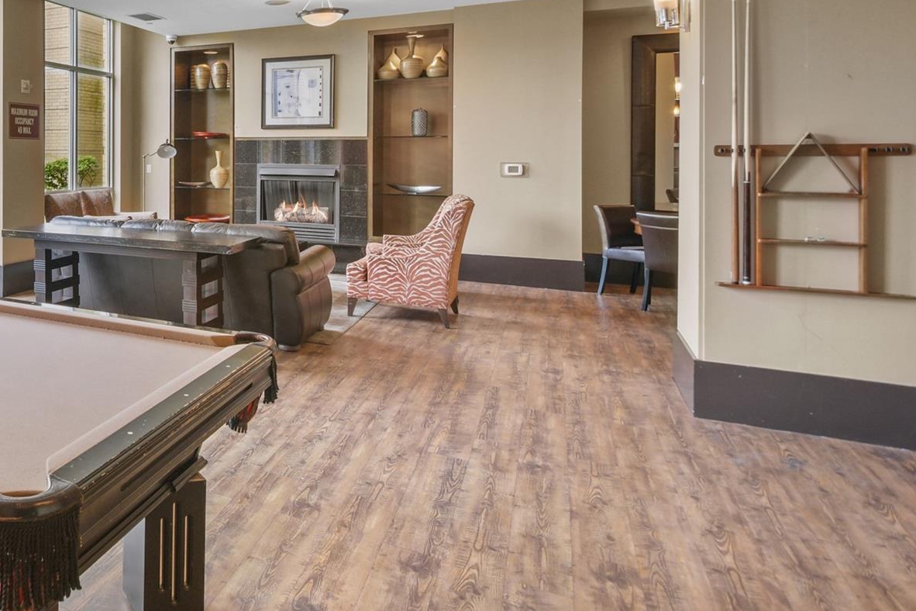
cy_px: 178
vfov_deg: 48.2
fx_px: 662
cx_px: 129
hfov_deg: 61.0
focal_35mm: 26
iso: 320
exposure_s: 1/3
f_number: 8
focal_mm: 10
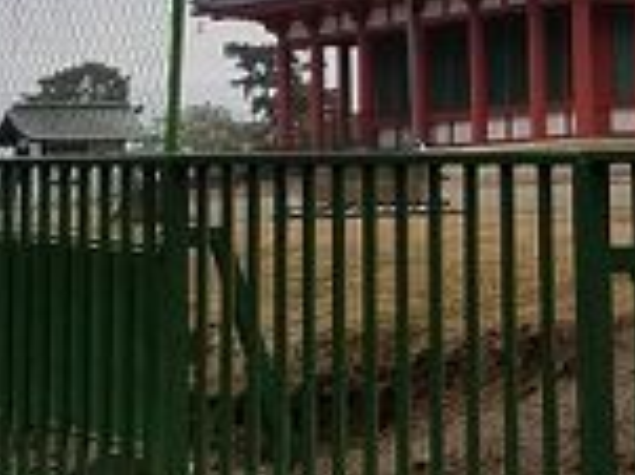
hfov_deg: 16.9
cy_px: 2
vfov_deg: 13.0
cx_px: 723
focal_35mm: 112
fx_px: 2053
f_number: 1.7
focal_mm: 4.2
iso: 50
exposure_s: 1/123
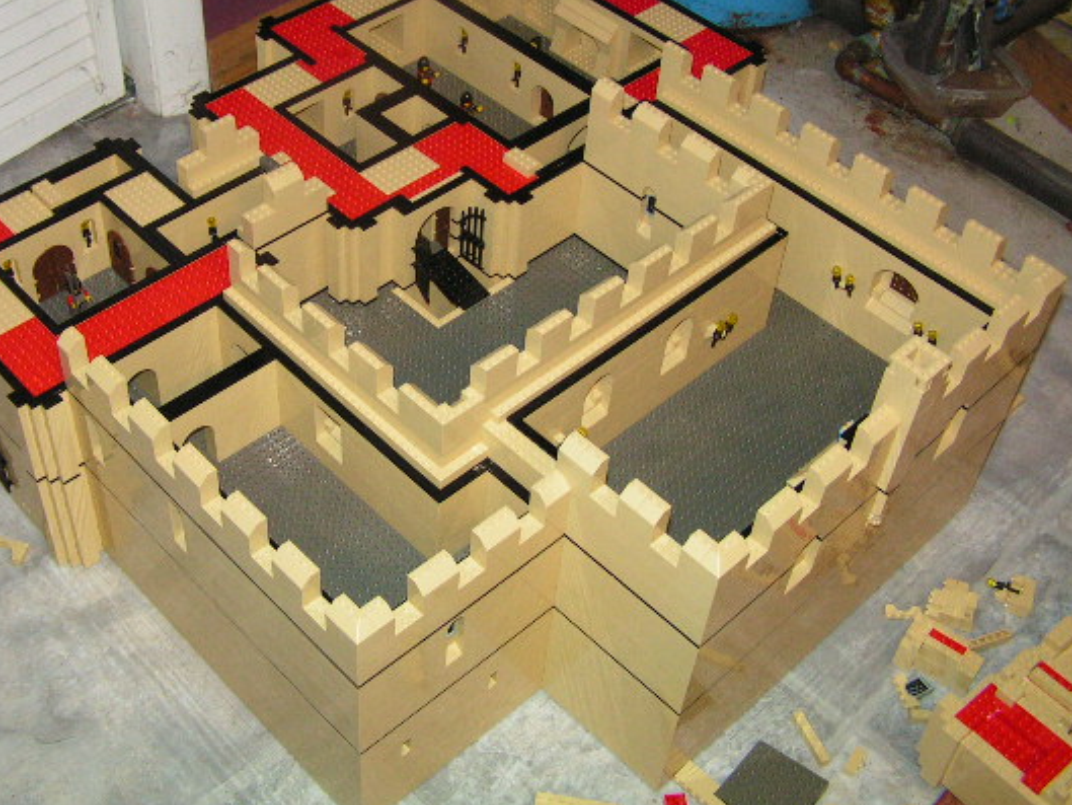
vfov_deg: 31.4
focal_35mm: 46
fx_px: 1425
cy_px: 324
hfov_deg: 41.2
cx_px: 466
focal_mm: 6.3
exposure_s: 1/40
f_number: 2.8
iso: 200
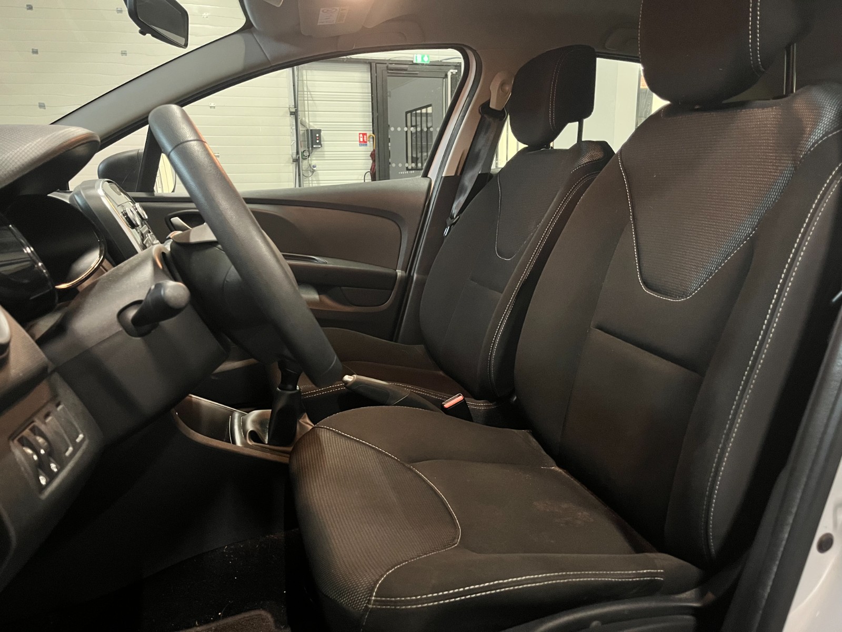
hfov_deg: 67.3
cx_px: 421
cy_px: 316
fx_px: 632
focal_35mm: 26
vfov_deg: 53.1
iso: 800
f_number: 1.6
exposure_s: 1/25
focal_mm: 5.1
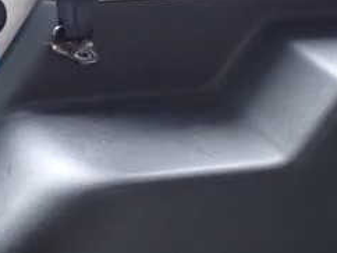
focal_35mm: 109
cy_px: 242
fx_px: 1062
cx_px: 188
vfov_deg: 13.5
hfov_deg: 18.0
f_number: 2.9
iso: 1600
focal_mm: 7.84
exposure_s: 1/10
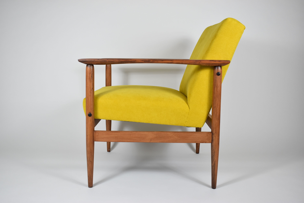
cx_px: 152
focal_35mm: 38
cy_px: 102
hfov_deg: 51.2
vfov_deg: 35.6
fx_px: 317
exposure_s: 1/125
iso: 800
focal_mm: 25
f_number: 5
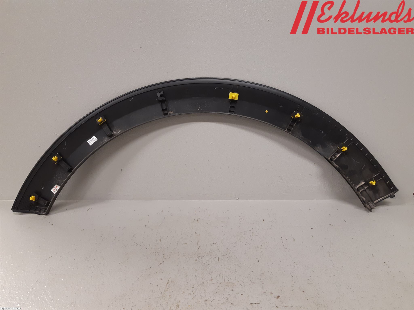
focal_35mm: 26
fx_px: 311
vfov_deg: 53.1
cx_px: 207
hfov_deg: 67.3
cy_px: 155
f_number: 1.7
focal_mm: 3.93
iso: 160
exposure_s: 1/50
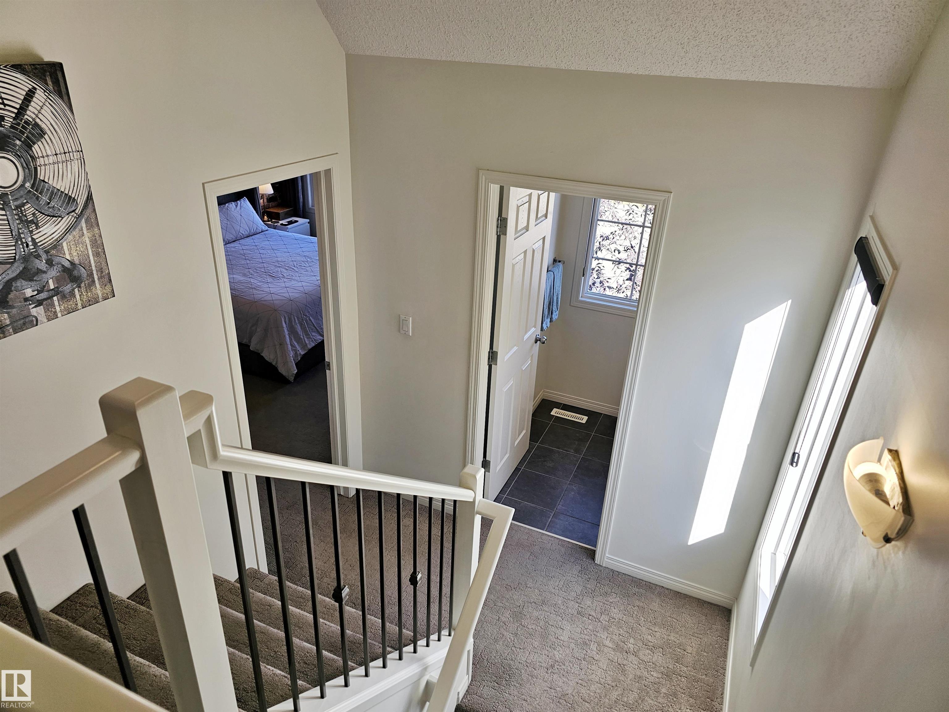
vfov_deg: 58.9
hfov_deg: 73.9
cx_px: 474
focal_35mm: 23
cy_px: 356
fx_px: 631
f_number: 1.7
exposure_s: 1/120
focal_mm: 6.3
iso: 20
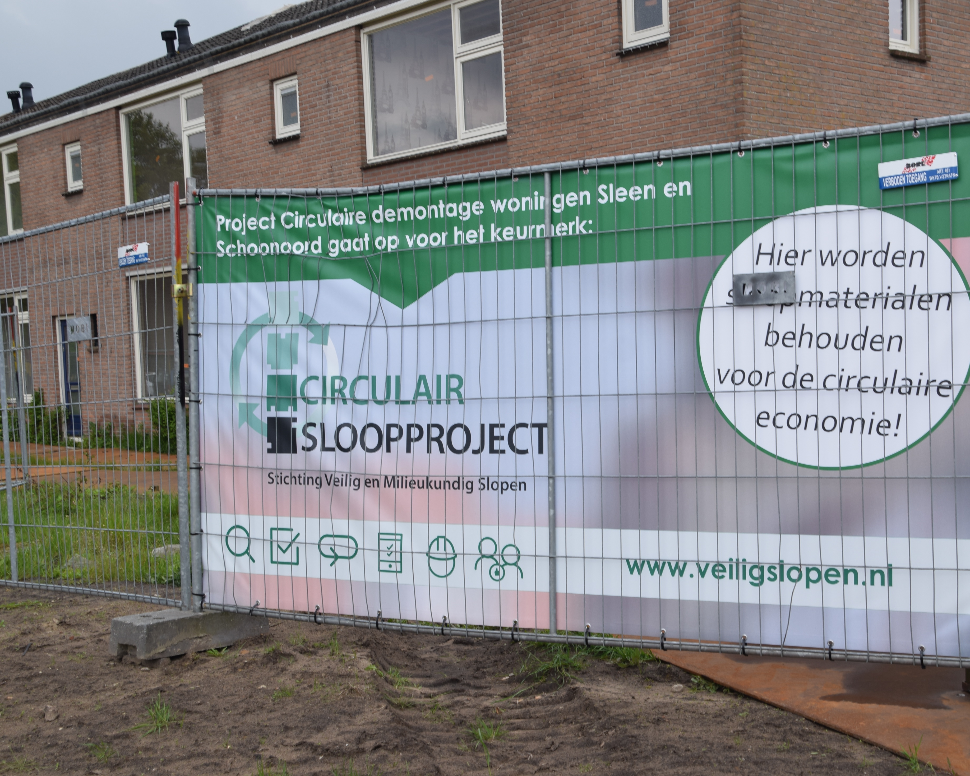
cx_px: 547
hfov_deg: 39.8
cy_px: 396
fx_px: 1337
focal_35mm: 47
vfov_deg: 32.4
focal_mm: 27
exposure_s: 1/160
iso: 100
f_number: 6.3
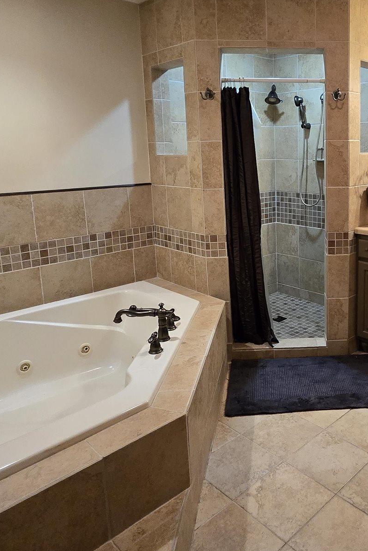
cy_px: 215
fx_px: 399
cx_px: 306
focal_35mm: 26
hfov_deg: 46.3
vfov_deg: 68.6
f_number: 2.2
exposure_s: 1/60
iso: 500
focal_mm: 2.2
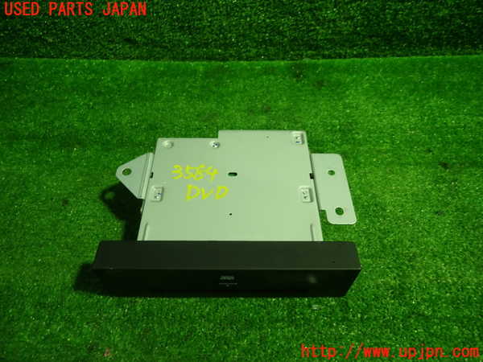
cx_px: 242
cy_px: 181
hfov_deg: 69.4
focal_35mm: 25
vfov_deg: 54.9
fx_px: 349
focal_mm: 4.5
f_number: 2
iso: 200
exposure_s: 1/50
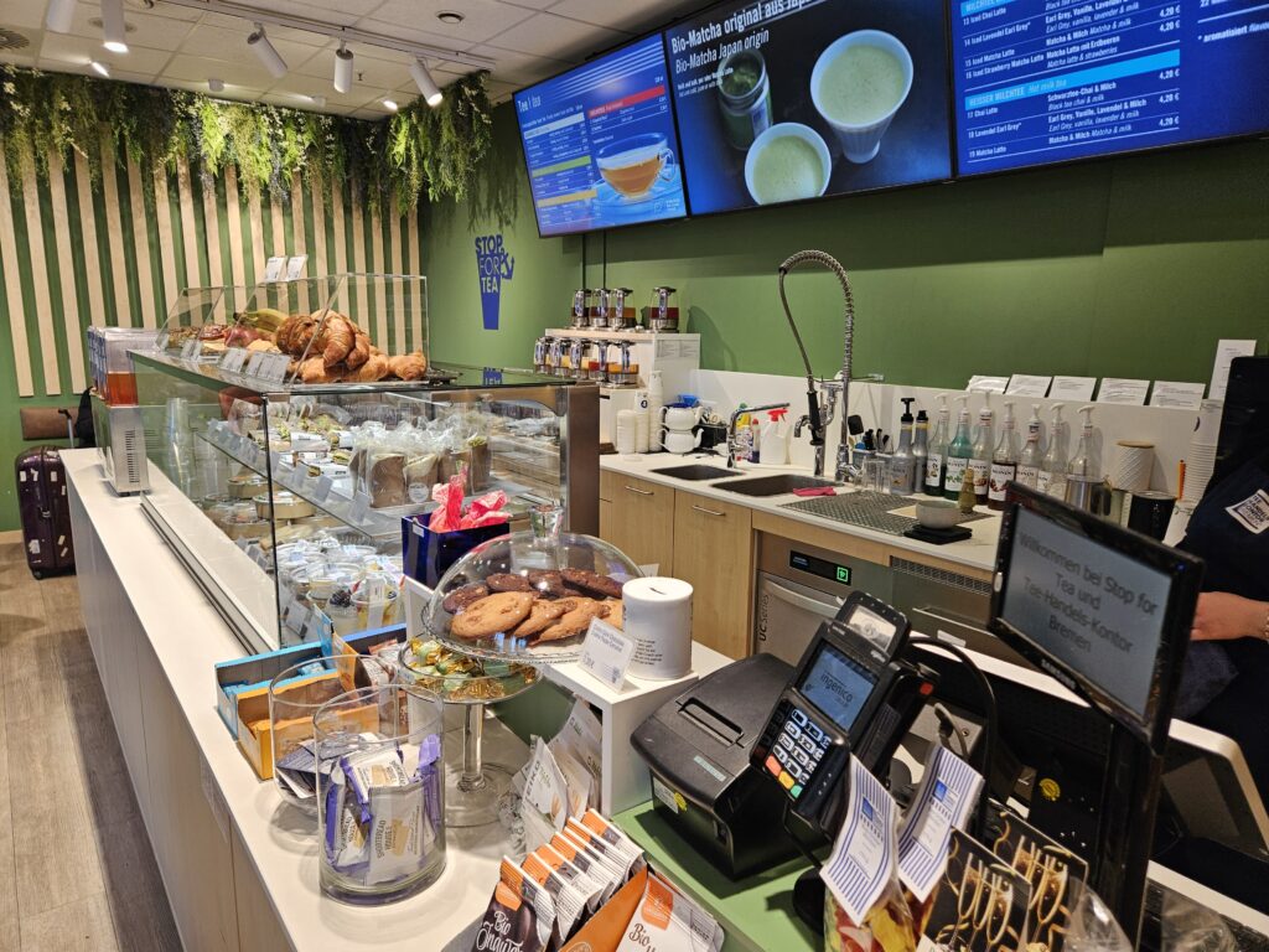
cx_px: 634
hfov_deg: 73.9
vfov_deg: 58.9
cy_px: 476
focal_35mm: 23
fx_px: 843
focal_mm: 5.4
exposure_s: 1/100
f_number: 1.8
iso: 50
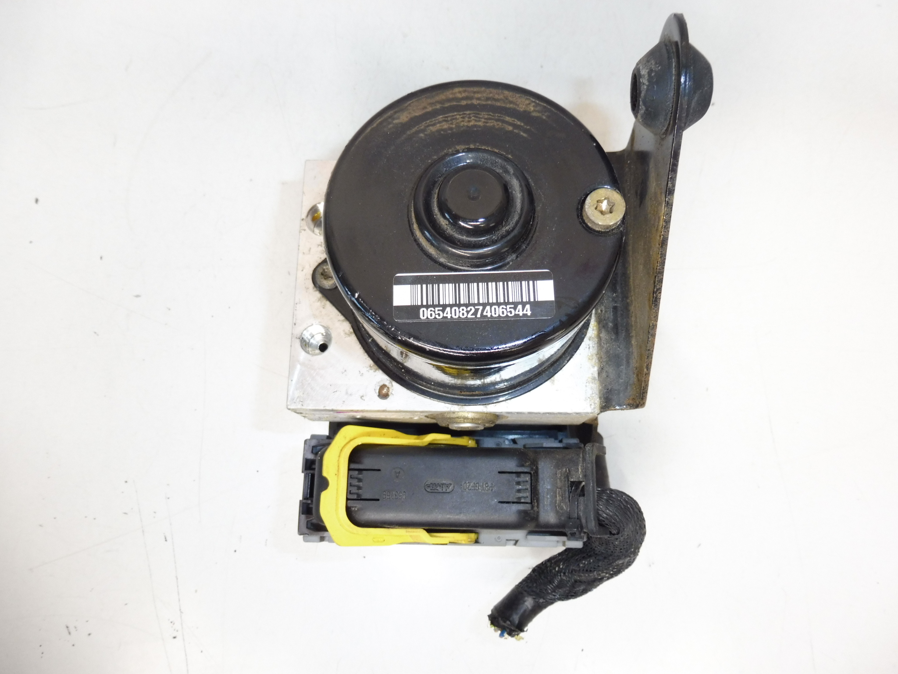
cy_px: 337
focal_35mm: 24
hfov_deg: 71.6
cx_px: 449
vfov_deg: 56.8
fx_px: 623
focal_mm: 4.3
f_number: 3.5
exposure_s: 1/60
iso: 200
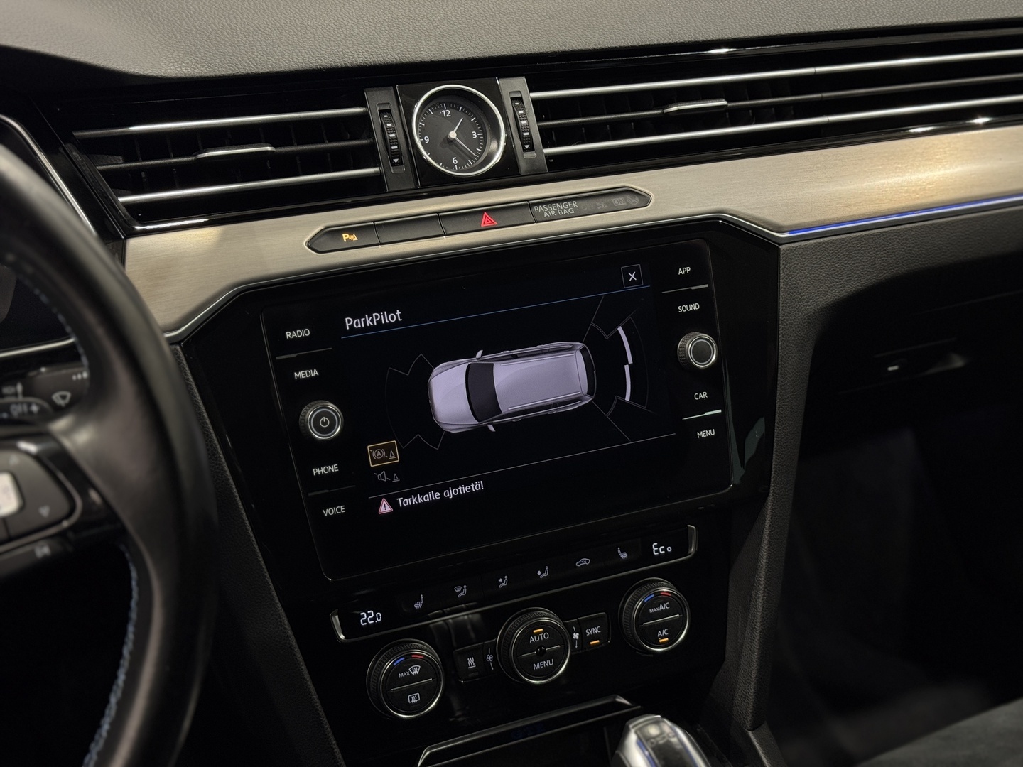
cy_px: 384
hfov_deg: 39.7
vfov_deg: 30.3
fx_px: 1419
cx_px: 512
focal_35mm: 48
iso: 80
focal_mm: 6.76
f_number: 1.78
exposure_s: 1/50
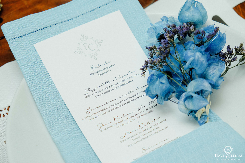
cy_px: 82
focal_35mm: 83
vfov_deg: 16.5
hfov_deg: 24.5
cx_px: 122
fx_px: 565
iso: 1000
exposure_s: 1/160
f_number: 5
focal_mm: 55
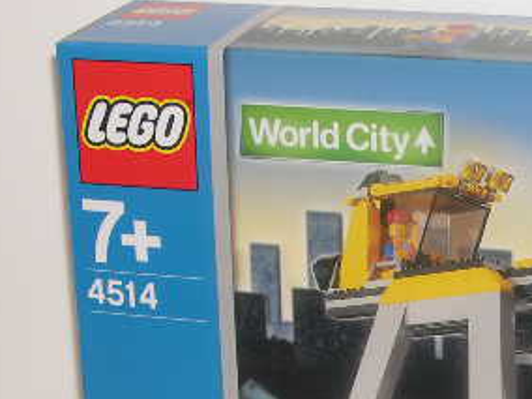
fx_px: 2321
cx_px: 481
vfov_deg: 9.8
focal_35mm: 151
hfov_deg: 13.0
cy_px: 405
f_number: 3.7
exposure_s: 1/60
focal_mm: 14.2
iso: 100
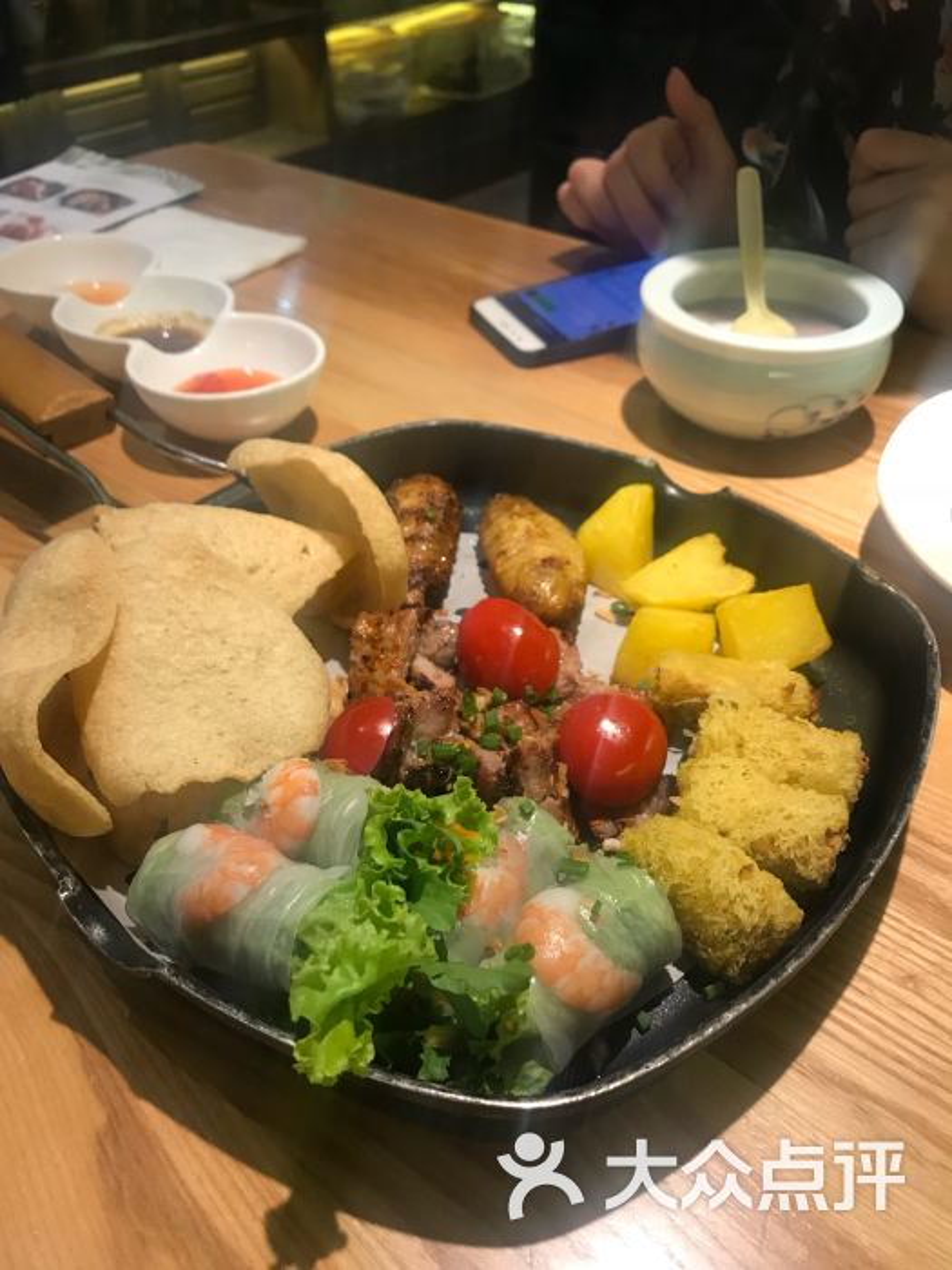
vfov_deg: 63.4
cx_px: 476
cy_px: 635
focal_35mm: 28
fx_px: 1027
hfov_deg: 49.7
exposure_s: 1/25
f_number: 1.8
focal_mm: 3.99
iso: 40
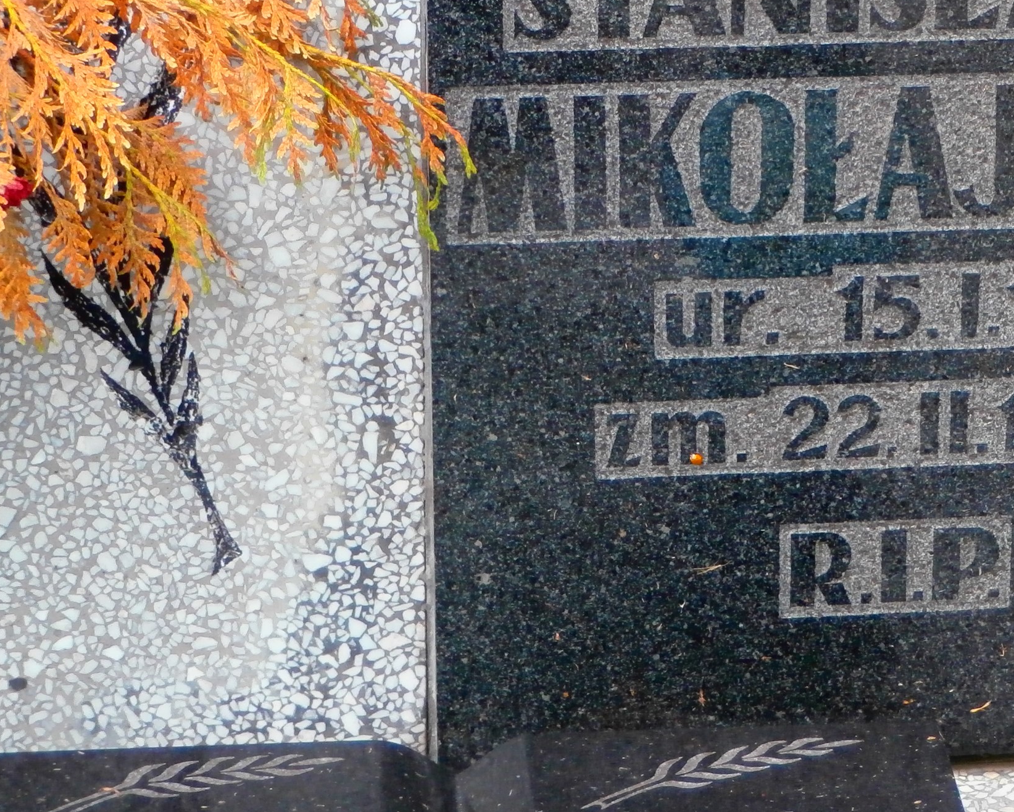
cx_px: 832
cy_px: 243
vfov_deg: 10.1
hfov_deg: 12.5
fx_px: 4592
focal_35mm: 153
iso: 200
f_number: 5
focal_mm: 15.16
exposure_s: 1/100
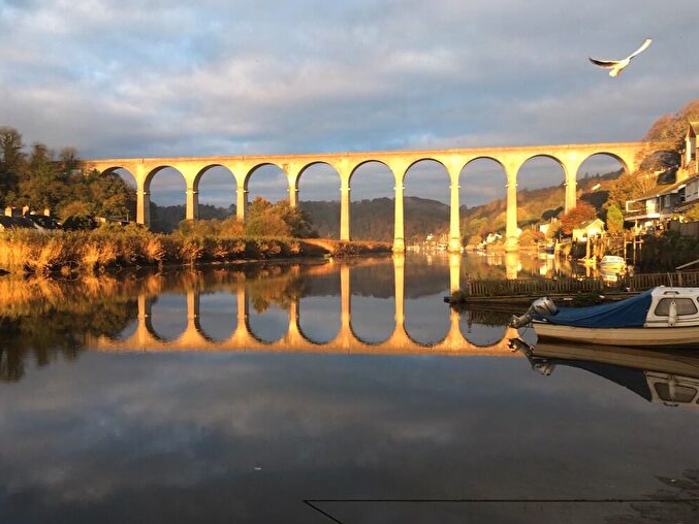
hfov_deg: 60.0
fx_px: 606
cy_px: 261
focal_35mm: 30
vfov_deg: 46.8
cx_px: 343
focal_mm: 4.15
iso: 25
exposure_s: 1/108
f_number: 2.2
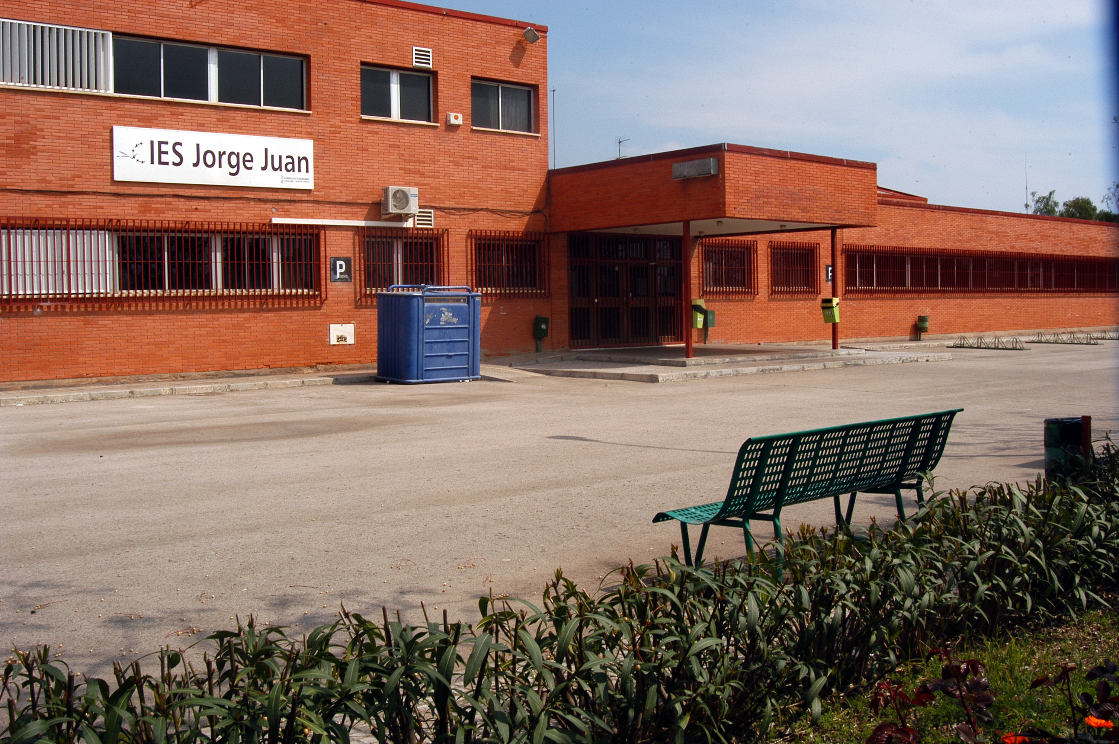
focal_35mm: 36
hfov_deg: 53.2
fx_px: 1118
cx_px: 560
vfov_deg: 36.8
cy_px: 372
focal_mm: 24
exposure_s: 1/90
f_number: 22
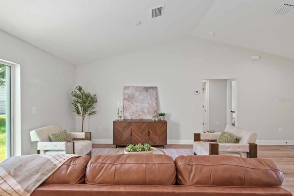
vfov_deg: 68.7
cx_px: 140
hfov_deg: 91.5
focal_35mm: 18
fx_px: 143
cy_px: 100
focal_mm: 11
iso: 250
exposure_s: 1/3
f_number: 9
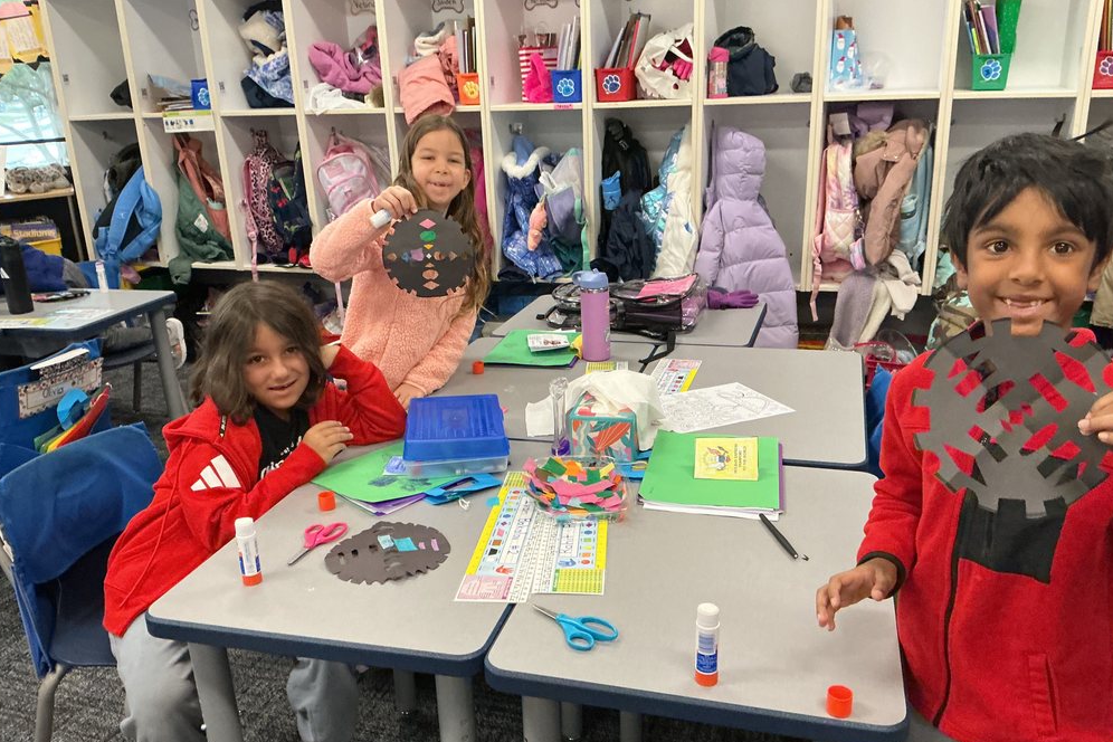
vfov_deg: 42.3
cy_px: 410
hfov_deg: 60.3
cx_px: 555
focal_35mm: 31
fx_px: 958
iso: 320
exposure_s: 1/40
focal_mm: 3
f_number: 1.8
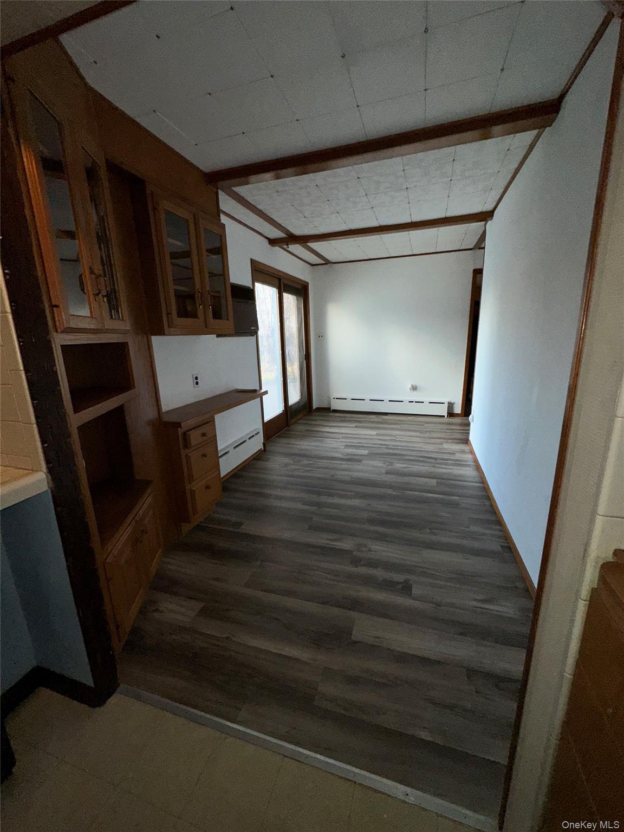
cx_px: 312
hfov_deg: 85.7
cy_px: 416
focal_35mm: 14
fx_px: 336
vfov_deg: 102.1
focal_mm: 2.22
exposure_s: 1/122
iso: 50
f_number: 2.2
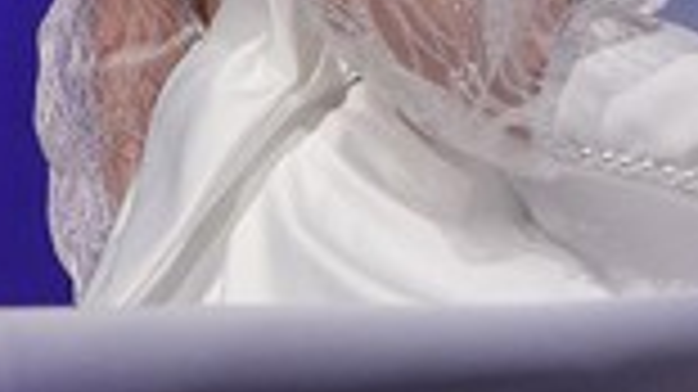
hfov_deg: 8.0
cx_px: 344
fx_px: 4995
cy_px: 640
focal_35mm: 270
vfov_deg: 4.5
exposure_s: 1/500
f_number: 5
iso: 1250
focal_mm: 50
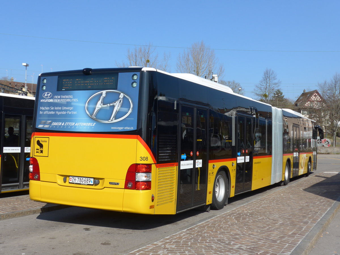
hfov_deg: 41.2
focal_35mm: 46
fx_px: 452
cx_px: 170
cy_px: 128
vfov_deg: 31.5
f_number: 3
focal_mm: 9.5
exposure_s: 1/1600
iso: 80
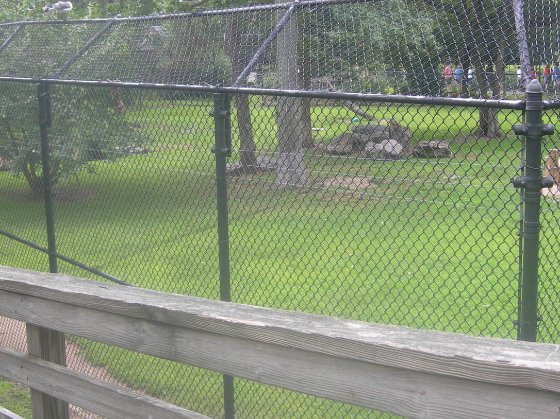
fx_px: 906
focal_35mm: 56
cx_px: 278
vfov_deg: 26.1
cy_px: 190
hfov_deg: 34.4
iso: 50
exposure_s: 1/118
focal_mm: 7.8
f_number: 2.8
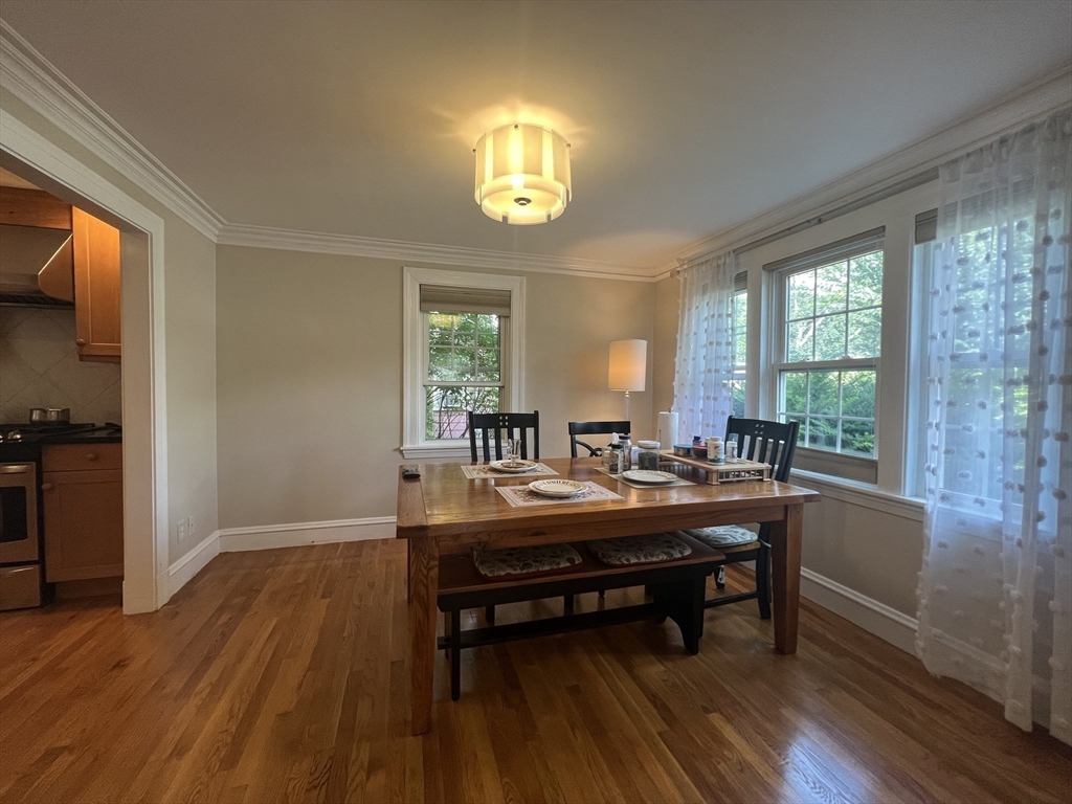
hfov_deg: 106.2
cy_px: 402
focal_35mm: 13
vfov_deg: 89.9
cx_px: 536
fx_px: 403
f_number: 1.8
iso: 200
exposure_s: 1/120
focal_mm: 1.57
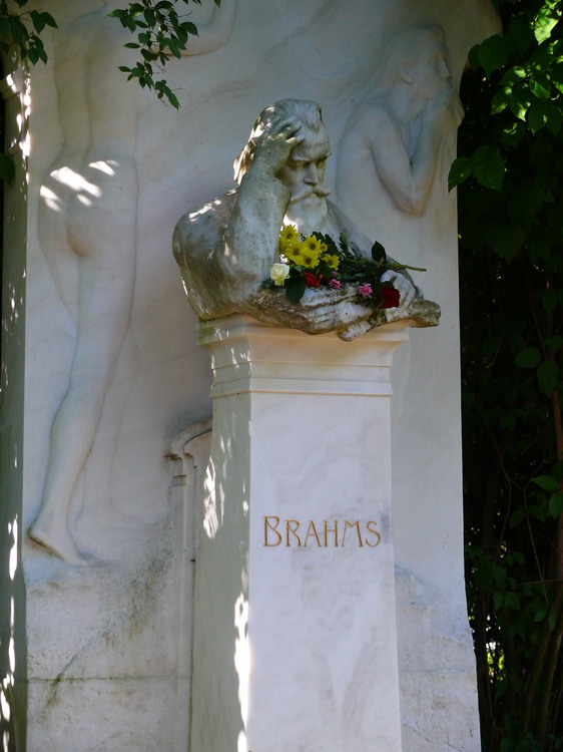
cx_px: 282
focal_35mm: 106
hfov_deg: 14.0
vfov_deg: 18.6
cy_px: 376
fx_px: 2300
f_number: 3.2
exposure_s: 1/80
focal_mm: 22.3
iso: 200
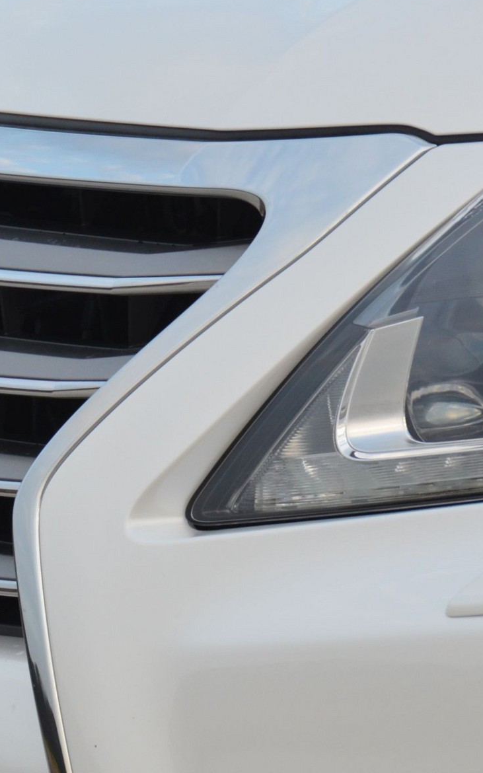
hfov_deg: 2.0
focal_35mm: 652
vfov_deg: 3.2
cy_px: 369
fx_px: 13735
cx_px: -32
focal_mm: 200
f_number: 5.6
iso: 800
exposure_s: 1/500
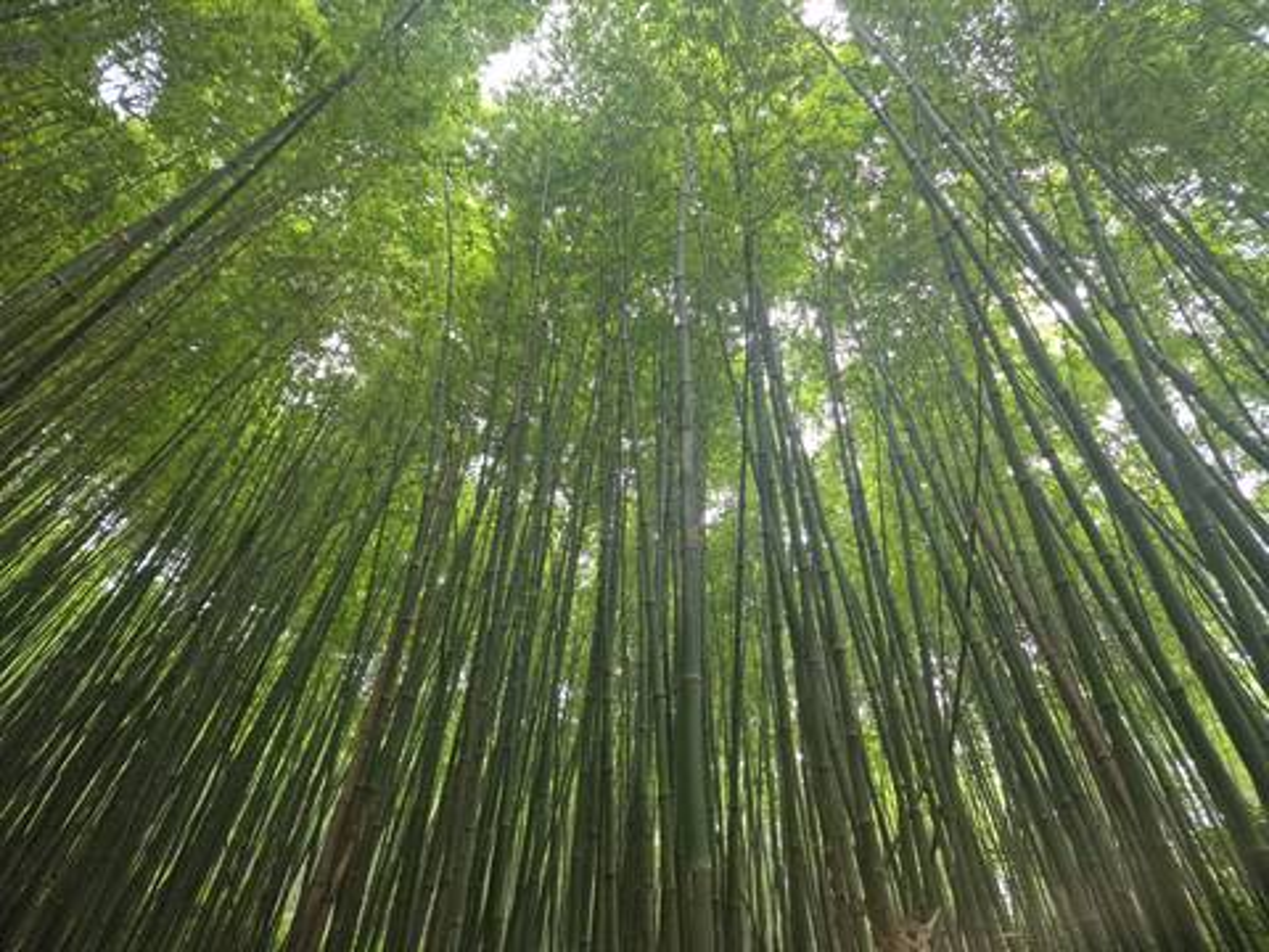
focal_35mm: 23
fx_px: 843
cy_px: 476
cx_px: 634
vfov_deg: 58.9
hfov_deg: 73.9
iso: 500
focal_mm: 6.4
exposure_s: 1/100
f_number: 1.8
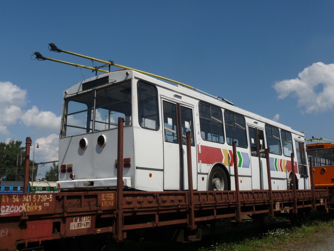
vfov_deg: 39.7
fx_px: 347
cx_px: 167
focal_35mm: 36
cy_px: 126
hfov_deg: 51.4
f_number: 9
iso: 100
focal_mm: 6
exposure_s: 1/400
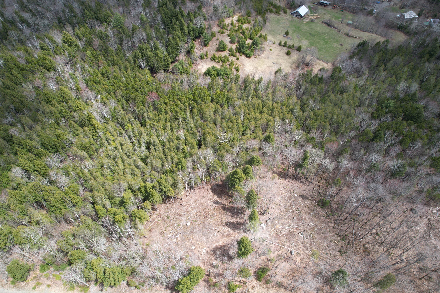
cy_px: 146
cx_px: 220
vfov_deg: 57.2
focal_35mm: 22
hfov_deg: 78.6
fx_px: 269
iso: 100
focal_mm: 8.38
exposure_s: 1/1000
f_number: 2.8
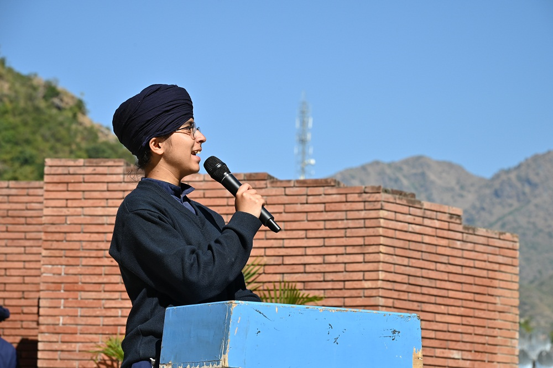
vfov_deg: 11.4
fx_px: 1843
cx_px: 276
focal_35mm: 120
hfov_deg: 17.1
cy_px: 184
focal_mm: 120
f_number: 10
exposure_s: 1/200
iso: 100
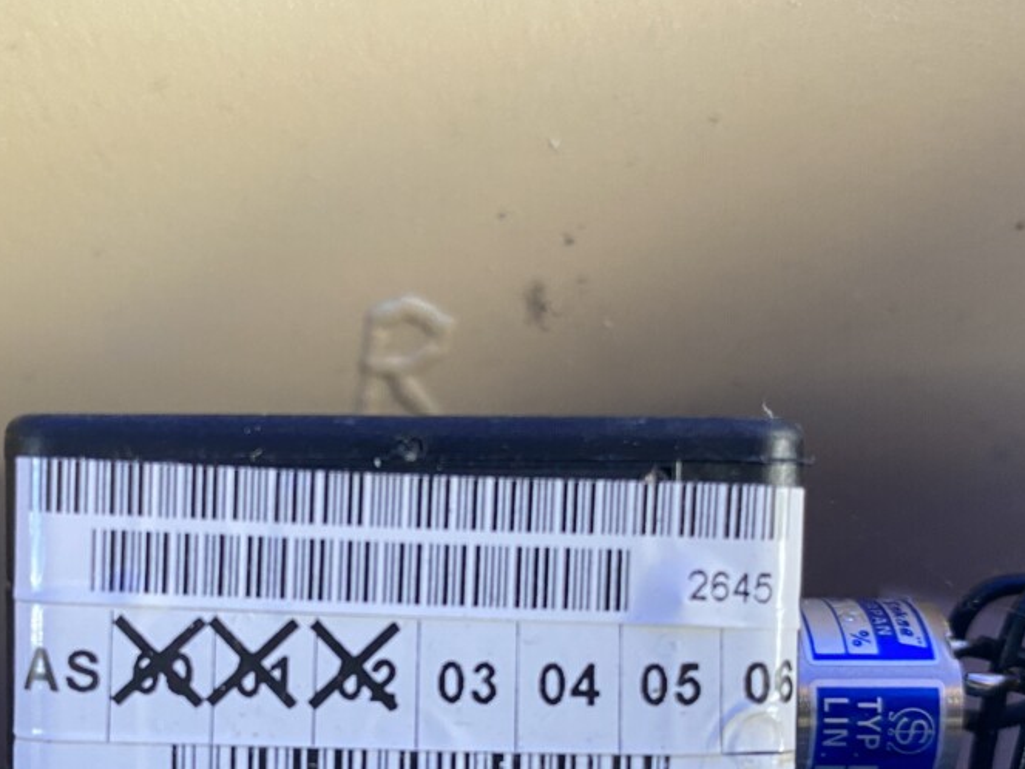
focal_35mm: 47
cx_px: 389
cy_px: 611
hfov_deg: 40.2
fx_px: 1392
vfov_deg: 30.2
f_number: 1.8
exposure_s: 1/60
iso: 160
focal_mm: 4.25
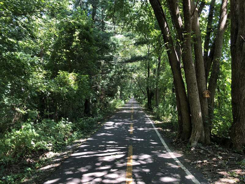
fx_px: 198
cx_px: 122
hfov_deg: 63.4
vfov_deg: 49.7
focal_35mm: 28
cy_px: 92
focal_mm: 4
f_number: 1.8
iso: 40
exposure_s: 1/120
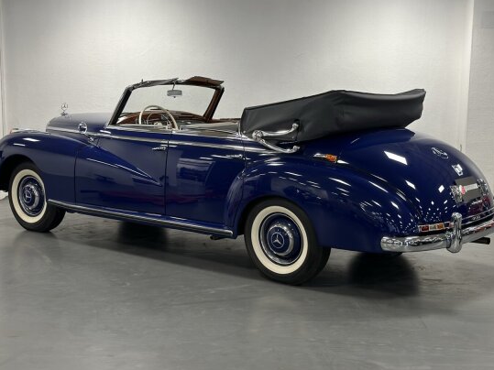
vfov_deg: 25.6
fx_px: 813
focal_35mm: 57
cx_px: 249
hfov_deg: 33.8
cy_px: 183
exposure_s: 1/60
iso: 125
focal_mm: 6.86
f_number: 1.78
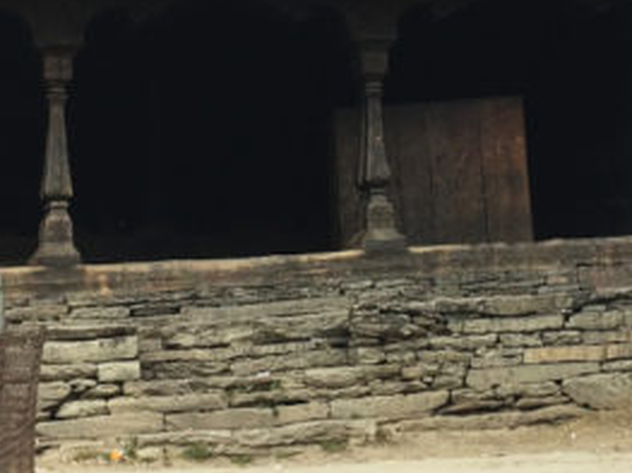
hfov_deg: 17.4
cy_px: -170
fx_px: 2062
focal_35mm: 113
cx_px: 384
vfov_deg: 12.6
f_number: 2.2
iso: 32
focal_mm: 4.15
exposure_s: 1/169
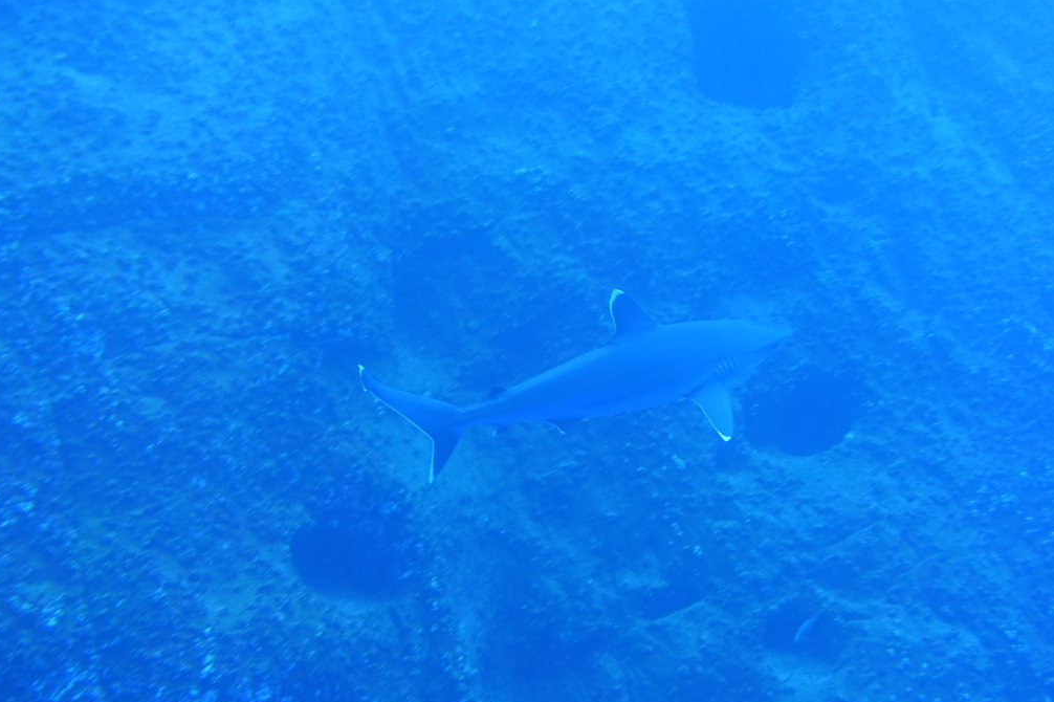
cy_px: 377
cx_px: 624
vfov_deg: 31.9
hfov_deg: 46.2
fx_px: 1229
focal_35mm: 42
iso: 200
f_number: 2.8
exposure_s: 1/40
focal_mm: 12.2
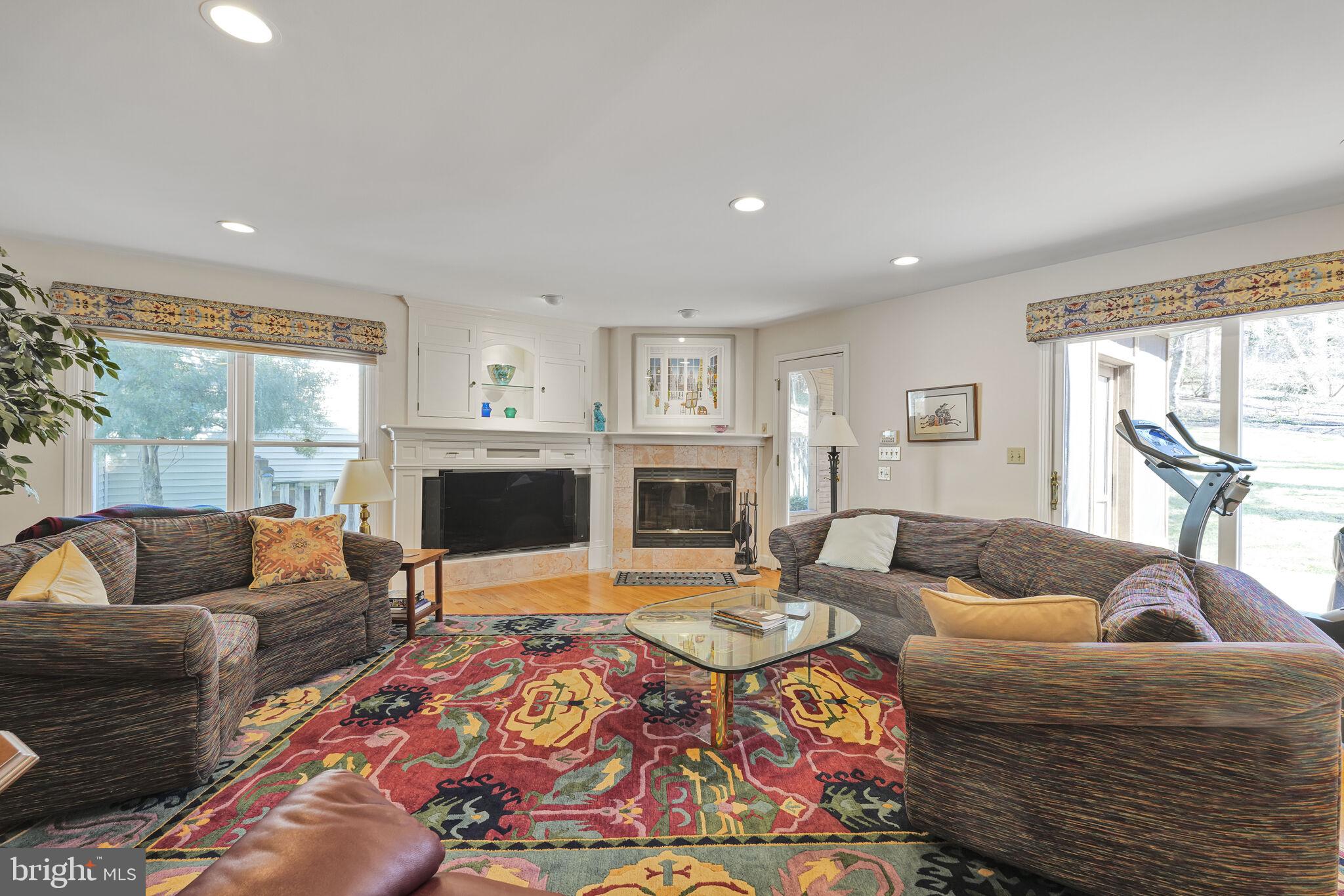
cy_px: 448
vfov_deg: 73.7
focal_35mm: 16
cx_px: 672
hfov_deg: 96.7
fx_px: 597
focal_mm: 16
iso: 200
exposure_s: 1/2
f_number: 8
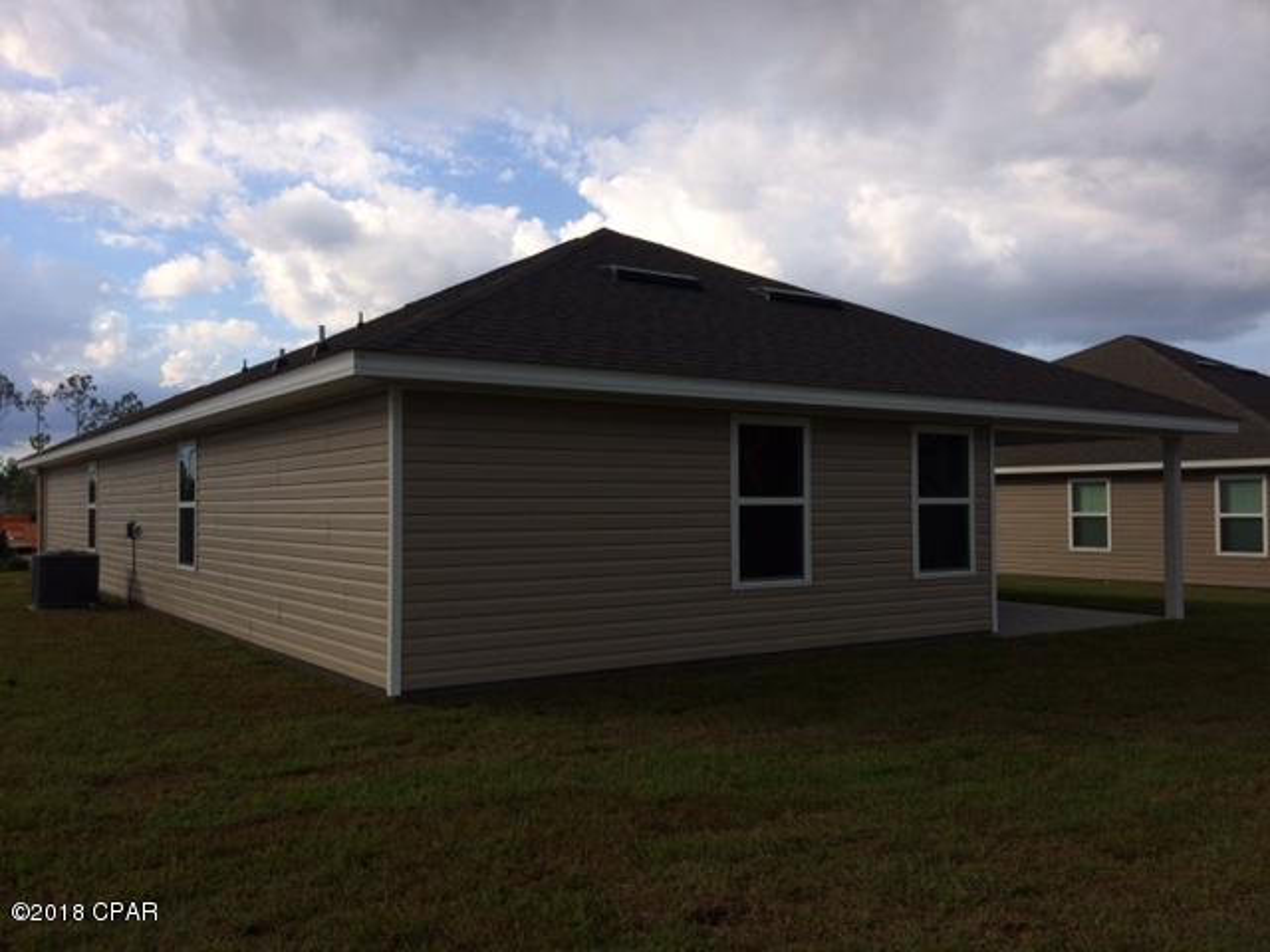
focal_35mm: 29
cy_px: 476
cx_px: 635
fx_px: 1064
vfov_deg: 48.2
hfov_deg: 61.7
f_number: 2.2
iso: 32
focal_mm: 4.15
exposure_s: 1/1709
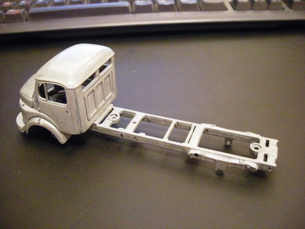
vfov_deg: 40.7
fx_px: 308
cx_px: 152
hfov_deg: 52.6
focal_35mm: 35
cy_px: 114
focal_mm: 5.7
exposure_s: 1/4.2
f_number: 2.8
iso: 800
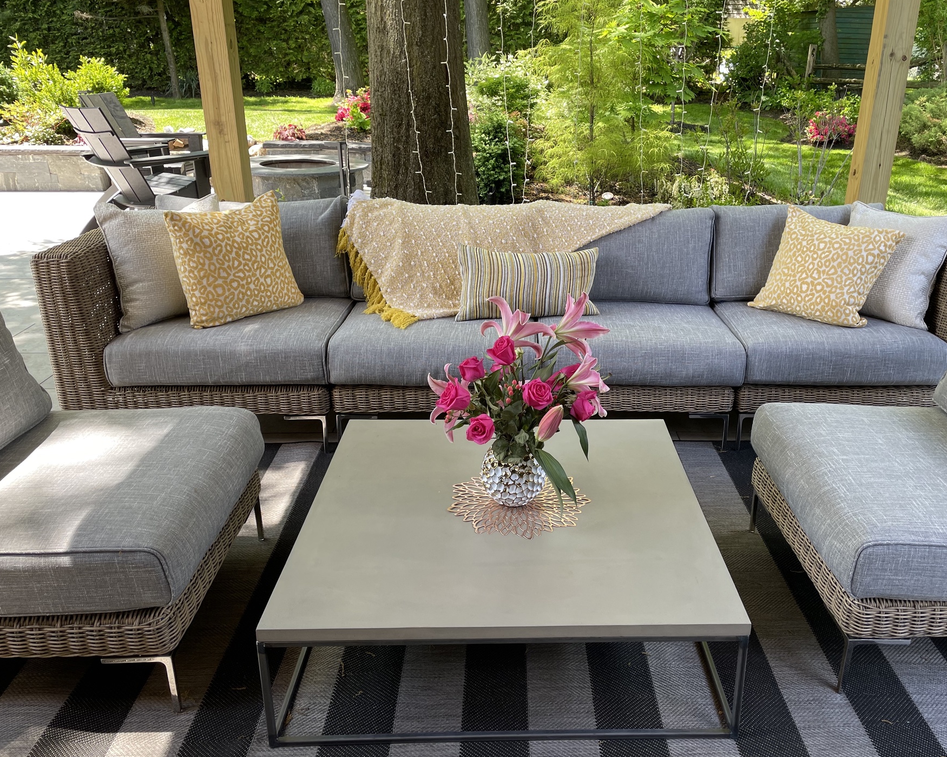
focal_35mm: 29
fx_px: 813
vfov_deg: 50.0
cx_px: 539
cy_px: 374
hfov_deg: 60.2
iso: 32
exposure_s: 1/121
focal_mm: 4.2
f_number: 1.6
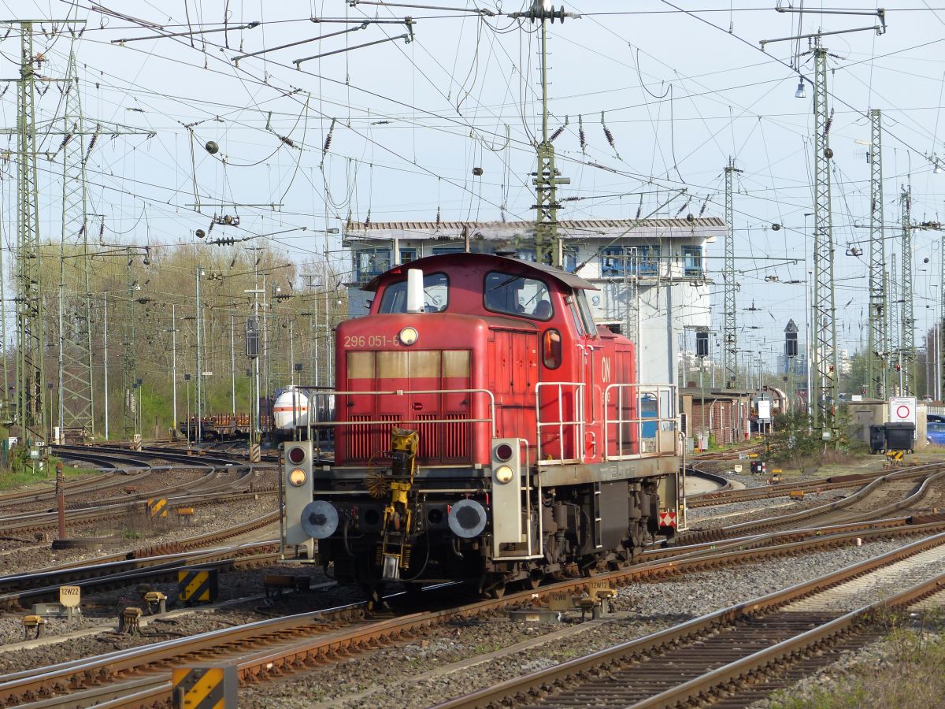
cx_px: 472
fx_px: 4941
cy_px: 354
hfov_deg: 10.9
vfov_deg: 8.2
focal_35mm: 181
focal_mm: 32.5
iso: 100
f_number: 3.5
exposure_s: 1/640
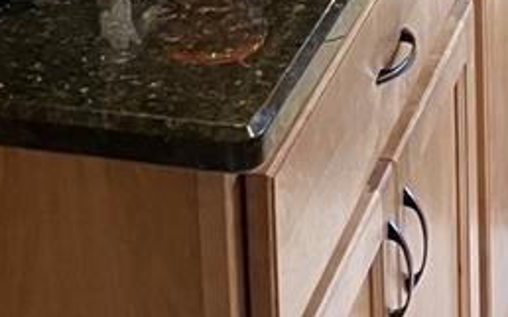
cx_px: 360
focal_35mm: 138
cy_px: -358
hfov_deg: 15.1
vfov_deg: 8.8
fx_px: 1910
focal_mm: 3.99
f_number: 1.8
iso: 200
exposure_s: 1/60
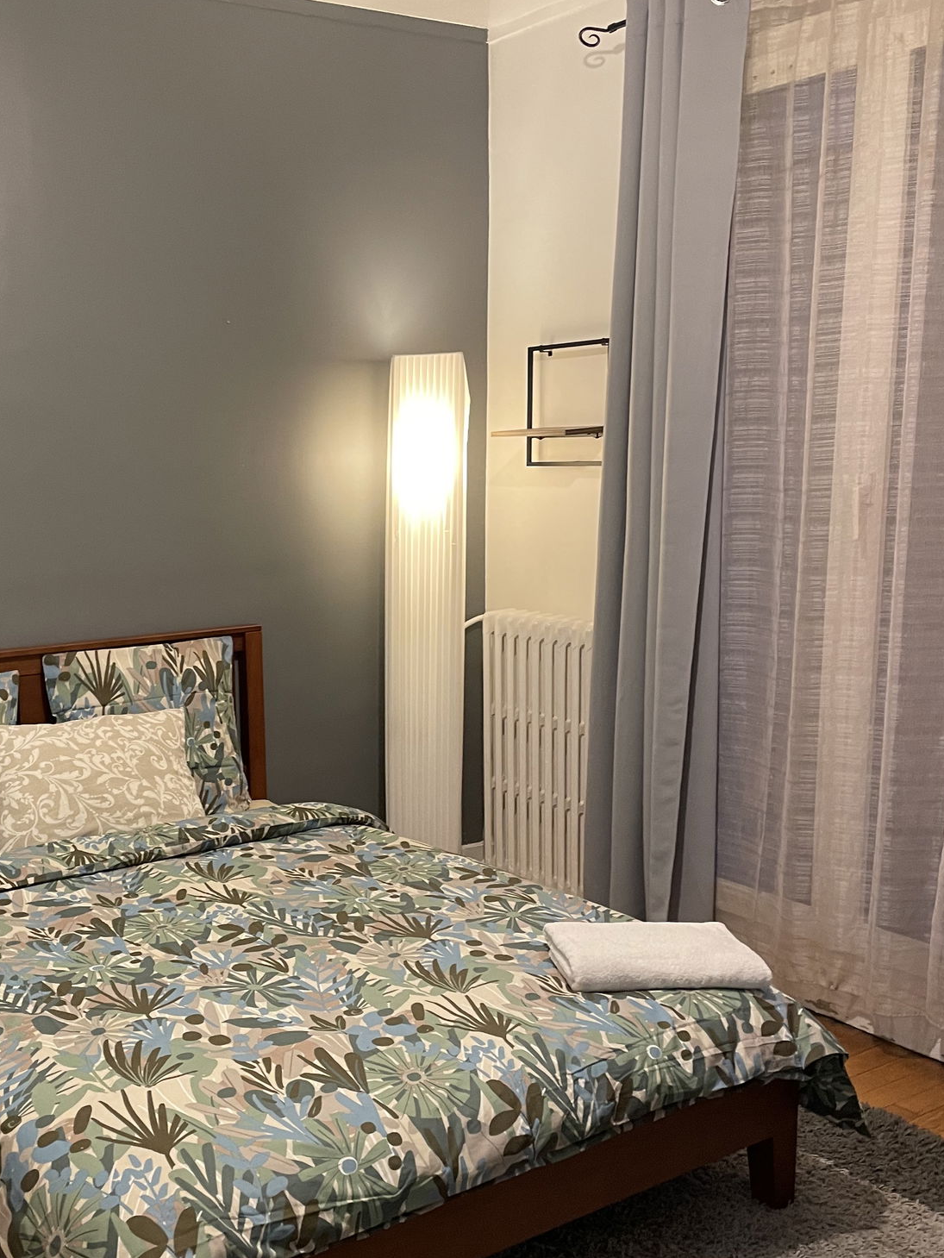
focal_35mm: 38
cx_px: 277
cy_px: 737
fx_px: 1381
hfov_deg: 37.1
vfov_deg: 48.7
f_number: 1.6
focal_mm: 4.2
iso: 250
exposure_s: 1/50
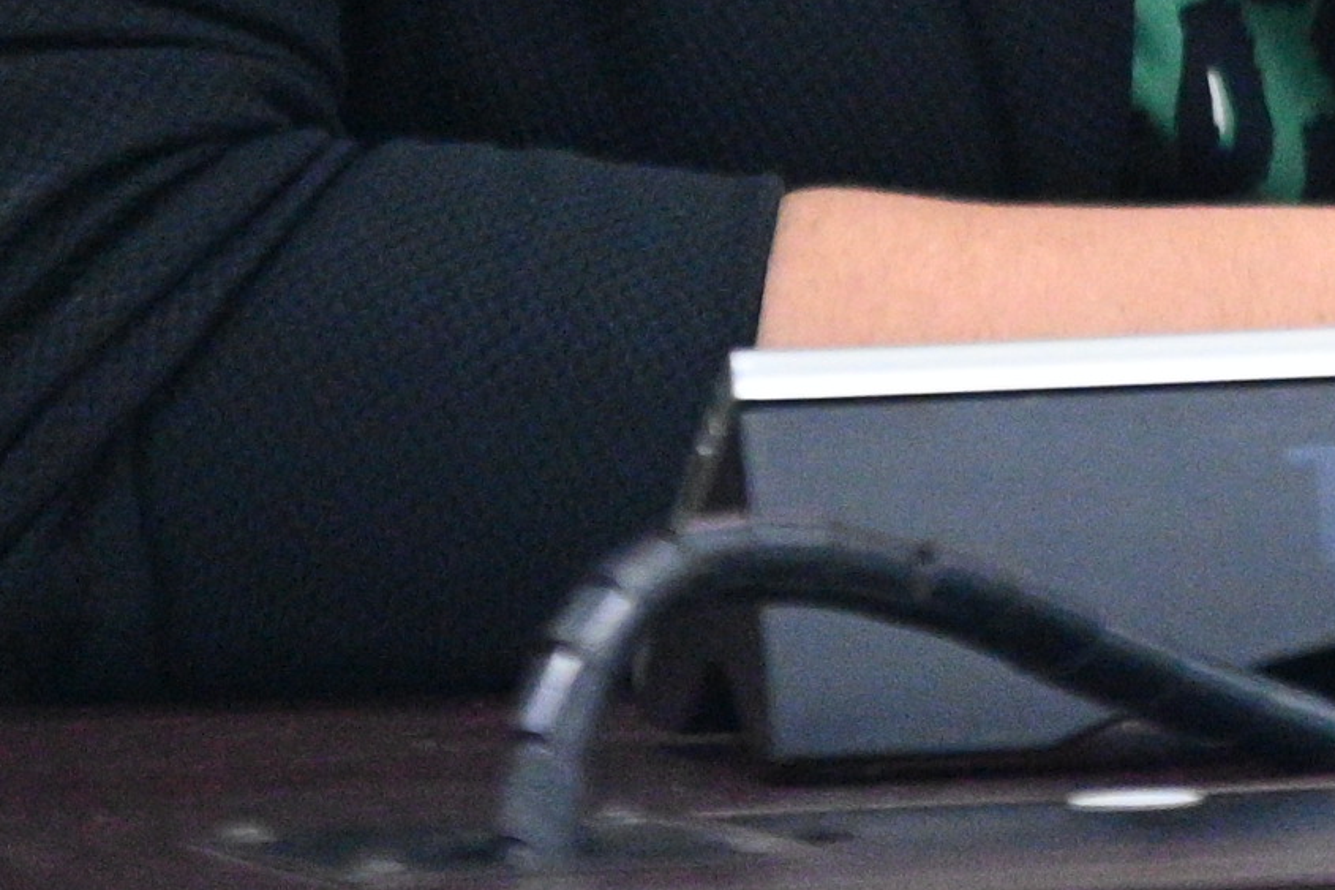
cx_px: 2275
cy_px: -820
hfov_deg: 2.2
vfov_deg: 1.5
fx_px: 34775
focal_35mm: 938
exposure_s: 1/160
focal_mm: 175
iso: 8000
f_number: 2.8
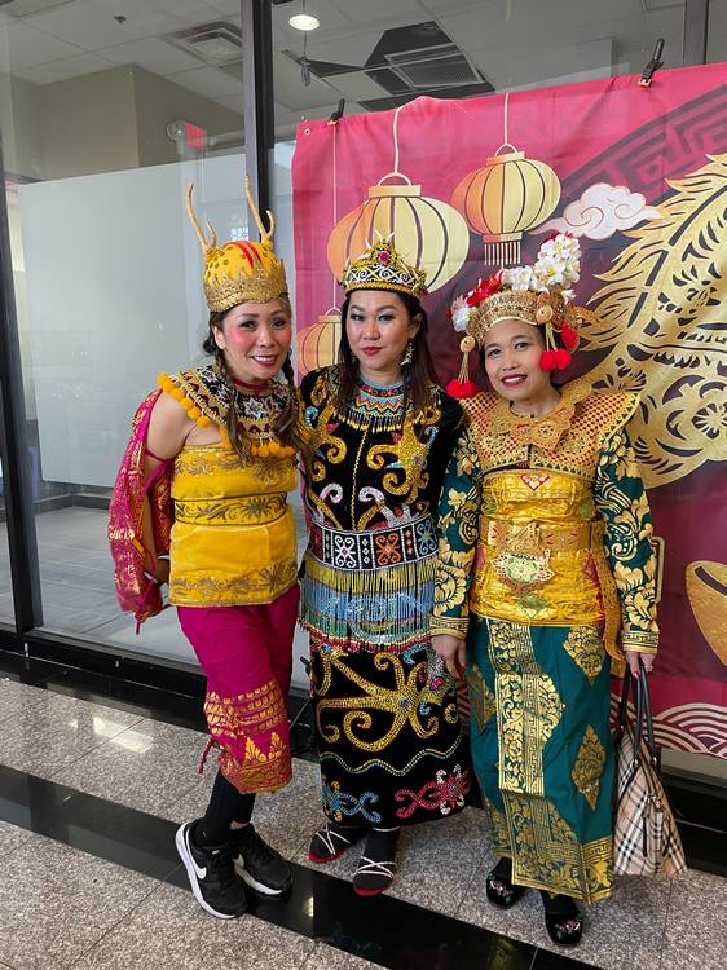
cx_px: 364
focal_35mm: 26
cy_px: 485
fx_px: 728
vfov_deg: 67.3
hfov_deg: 53.0
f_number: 1.6
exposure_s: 1/60
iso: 80
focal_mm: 4.2
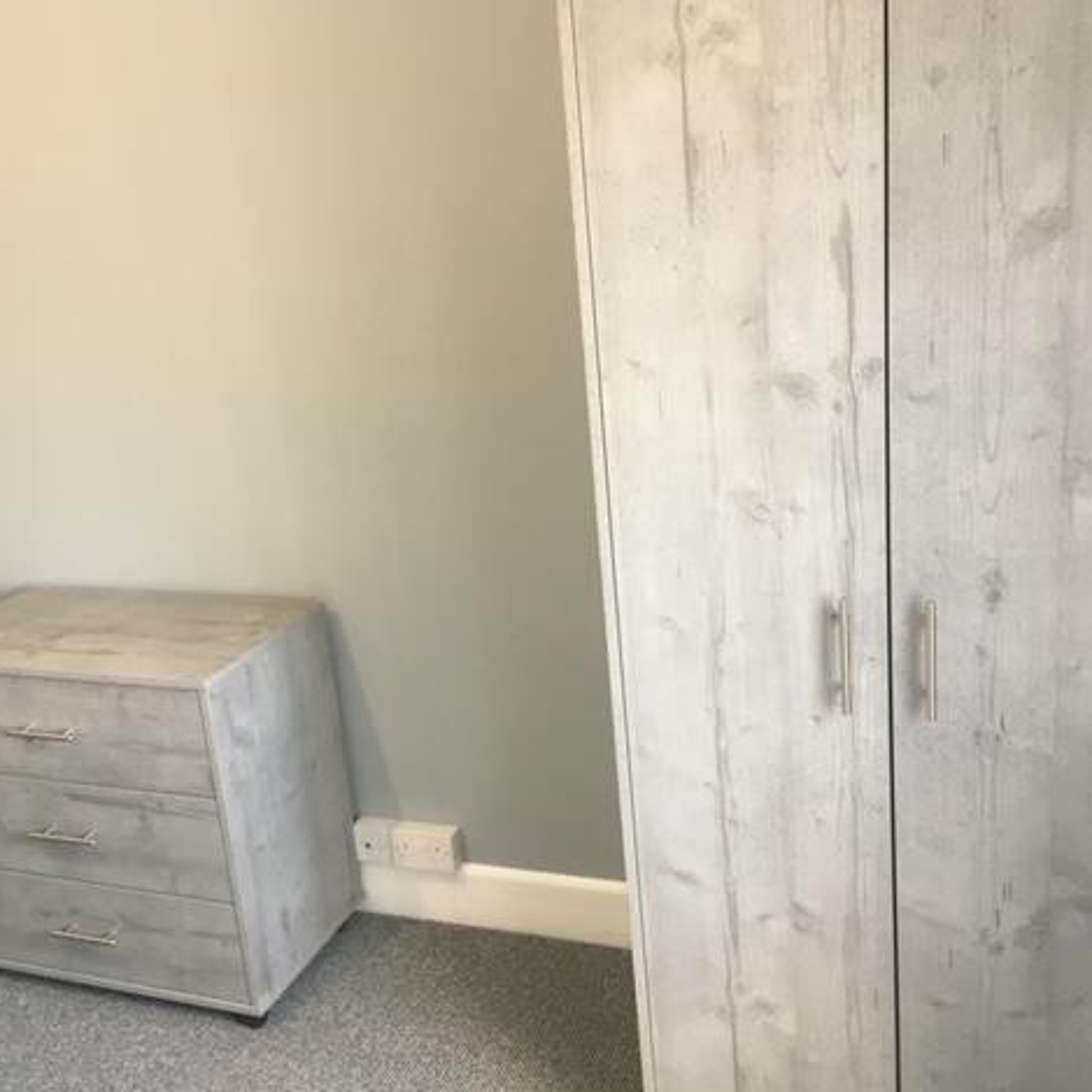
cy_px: 540
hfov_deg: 47.2
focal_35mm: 35
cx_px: 547
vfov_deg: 47.2
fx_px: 1249
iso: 80
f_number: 2.2
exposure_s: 1/33
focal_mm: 4.15
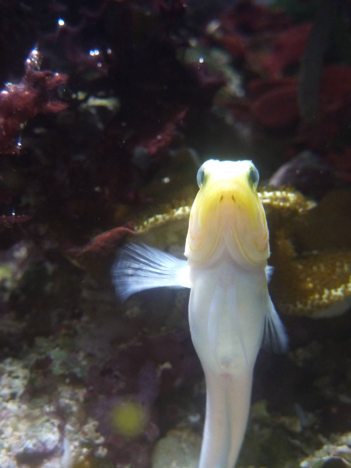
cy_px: 234
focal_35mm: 48
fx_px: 649
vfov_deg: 39.7
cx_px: 176
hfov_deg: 30.3
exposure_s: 1/30
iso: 400
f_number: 3.8
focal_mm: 7.9
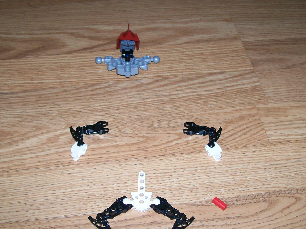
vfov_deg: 29.7
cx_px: 149
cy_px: 111
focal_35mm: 49
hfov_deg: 38.9
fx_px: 433
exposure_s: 1/64
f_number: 2.7
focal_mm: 6
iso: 80
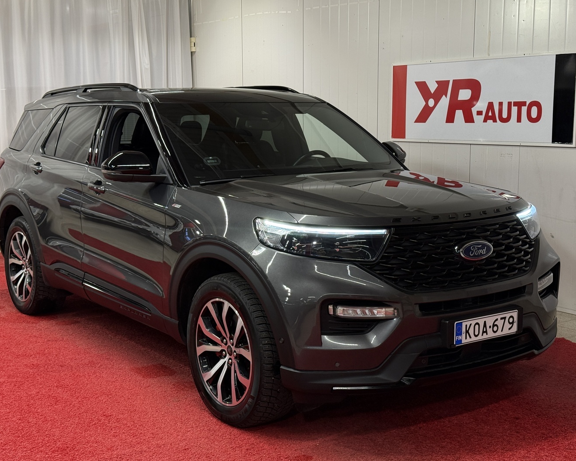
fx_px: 869
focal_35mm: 51
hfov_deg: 36.7
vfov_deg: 29.7
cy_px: 230
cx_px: 287
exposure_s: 1/100
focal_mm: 6.76
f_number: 1.78
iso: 125
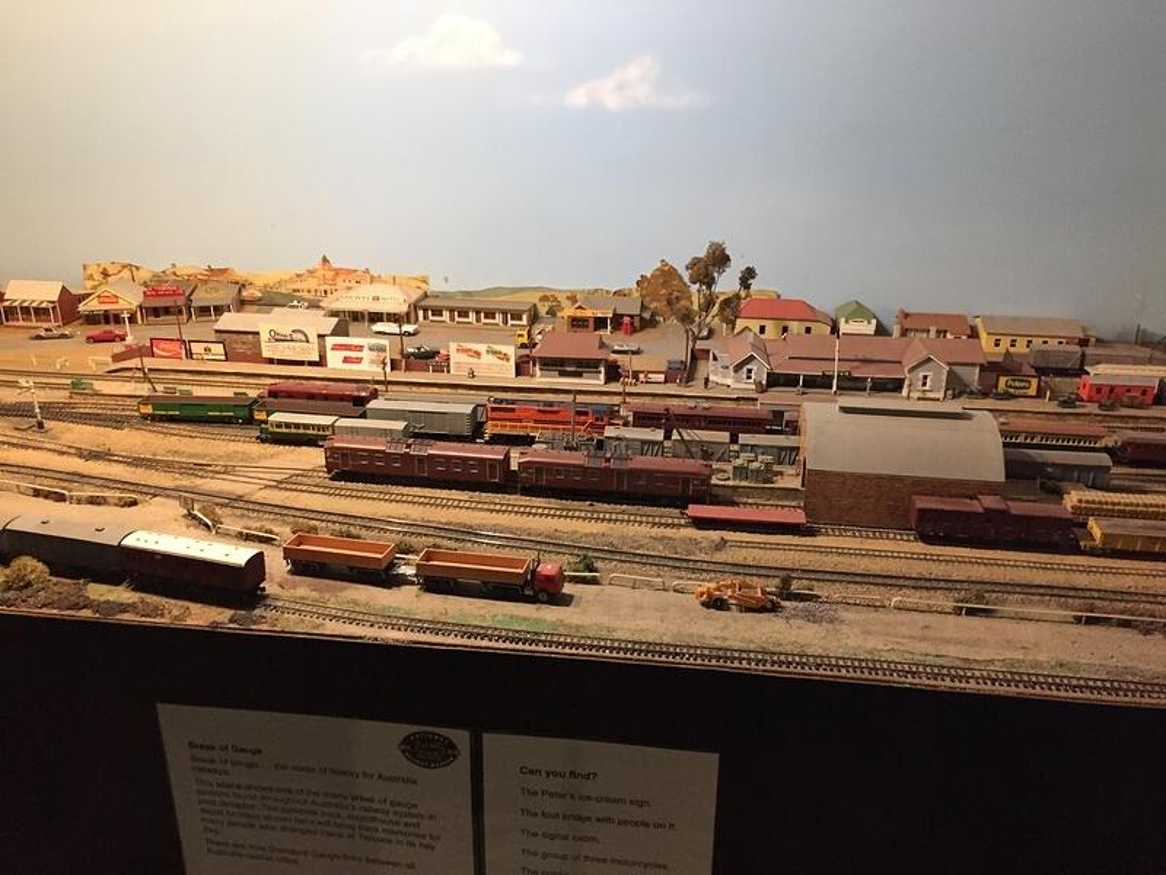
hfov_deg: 61.7
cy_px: 438
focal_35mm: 29
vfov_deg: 48.2
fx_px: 977
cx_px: 583
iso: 250
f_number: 2.2
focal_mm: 4.15
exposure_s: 1/17
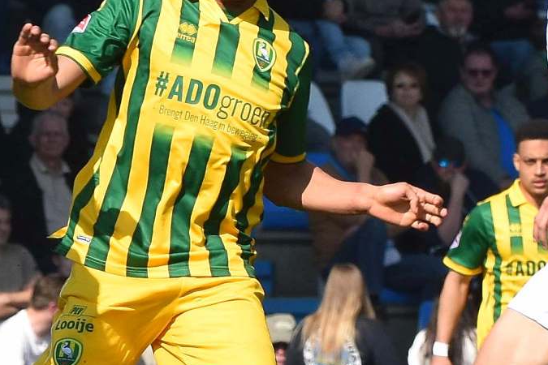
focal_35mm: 683
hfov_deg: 3.0
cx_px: 218
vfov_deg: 2.0
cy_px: 232
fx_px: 10396
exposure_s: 1/1000
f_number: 5.6
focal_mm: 160
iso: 320
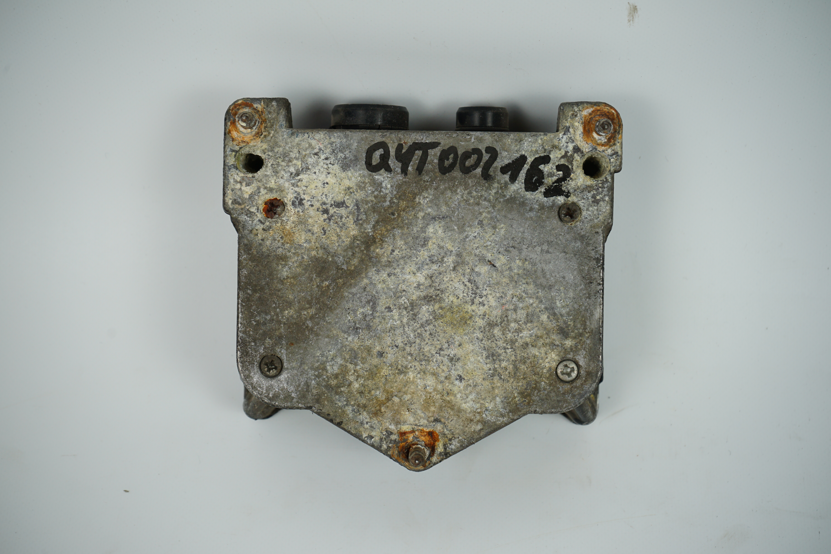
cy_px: 277
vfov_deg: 19.5
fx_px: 1616
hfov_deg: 28.8
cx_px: 416
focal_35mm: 70
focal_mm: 70
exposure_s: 1/200
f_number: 7.1
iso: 200
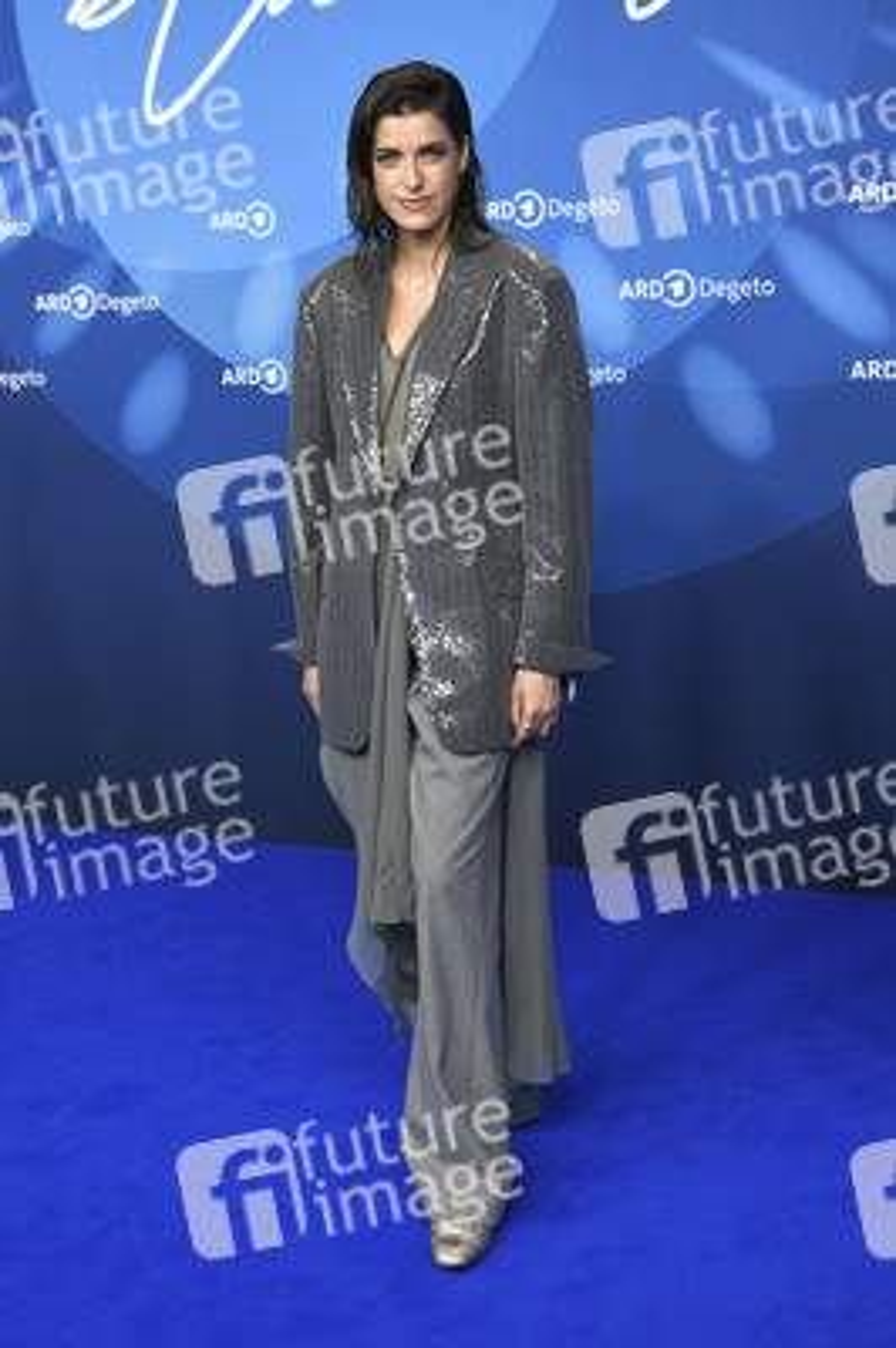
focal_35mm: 52
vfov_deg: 38.2
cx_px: 448
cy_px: 674
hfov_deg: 25.9
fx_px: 1945
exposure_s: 1/320
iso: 800
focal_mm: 52
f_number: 4
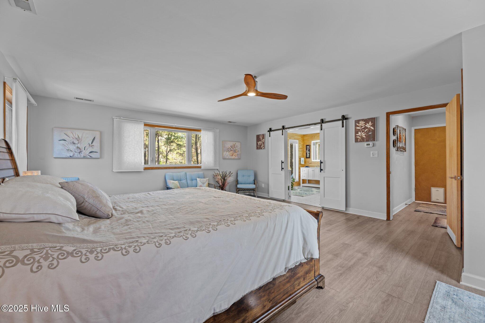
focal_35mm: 14
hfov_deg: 104.3
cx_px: 242
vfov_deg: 81.2
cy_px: 162
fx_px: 189
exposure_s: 1
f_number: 9
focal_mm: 14
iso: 125
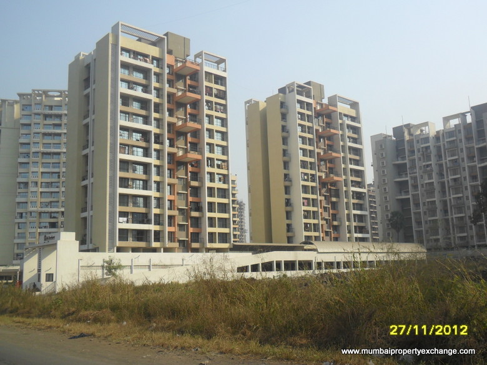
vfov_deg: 38.7
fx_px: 521
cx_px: 244
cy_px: 182
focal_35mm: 37
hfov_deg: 50.1
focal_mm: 6.6
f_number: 4
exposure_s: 1/750
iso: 100
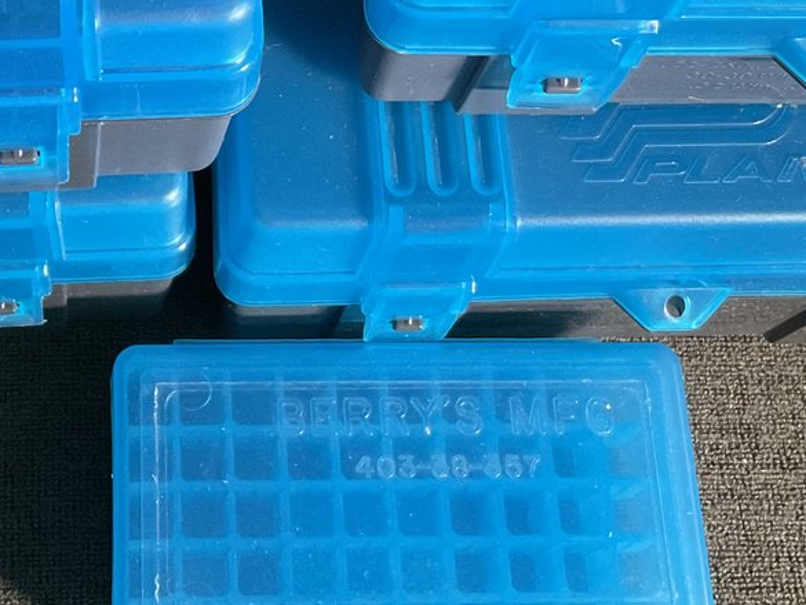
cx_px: 184
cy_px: -2
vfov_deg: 19.1
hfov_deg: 25.6
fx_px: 1747
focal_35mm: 75
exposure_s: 1/60
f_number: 1.8
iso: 250
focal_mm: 3
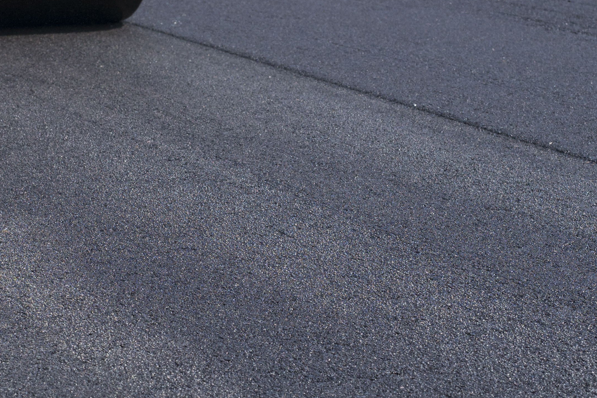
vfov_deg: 8.0
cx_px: 131
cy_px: 220
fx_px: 2836
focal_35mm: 171
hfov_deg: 12.0
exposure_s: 1/800
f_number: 10
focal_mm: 50
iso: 400
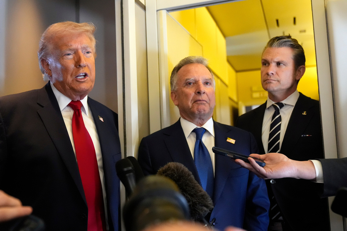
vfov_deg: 35.1
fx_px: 366
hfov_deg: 50.7
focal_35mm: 38
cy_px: 116
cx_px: 174
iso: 6400
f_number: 2.8
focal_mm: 38
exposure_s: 1/250
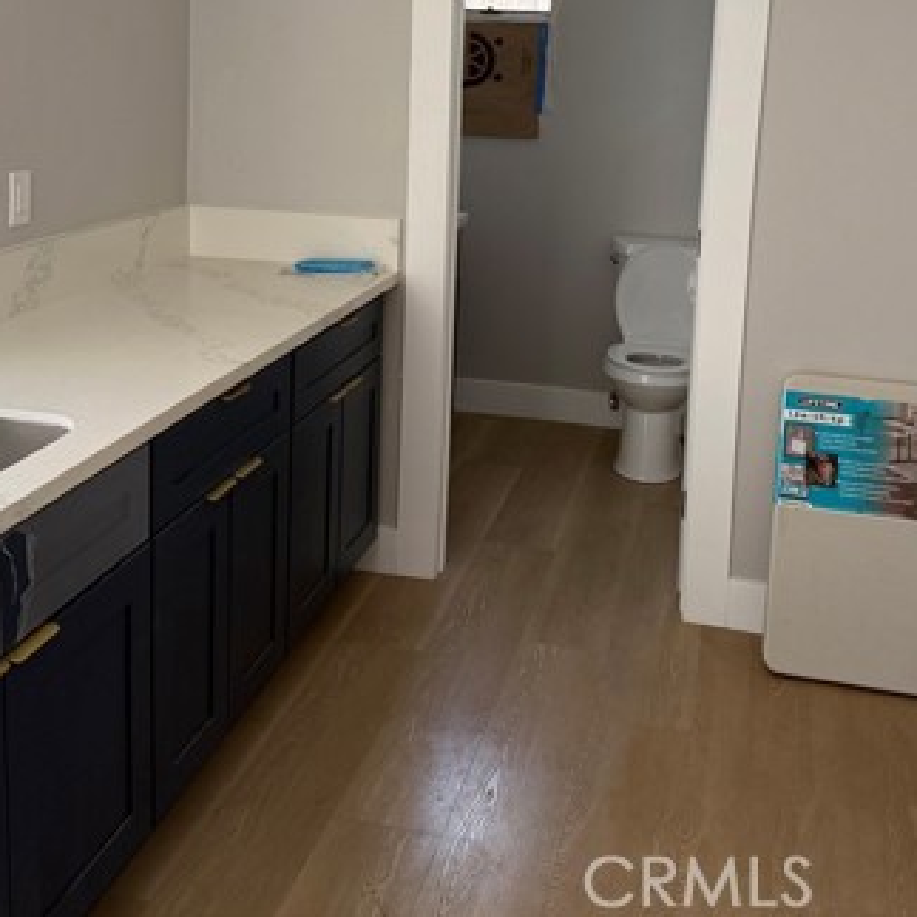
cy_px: 241
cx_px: 429
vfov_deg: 39.1
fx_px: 1259
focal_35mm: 42
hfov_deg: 40.0
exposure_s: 1/121
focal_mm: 6.76
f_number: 1.78
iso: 160
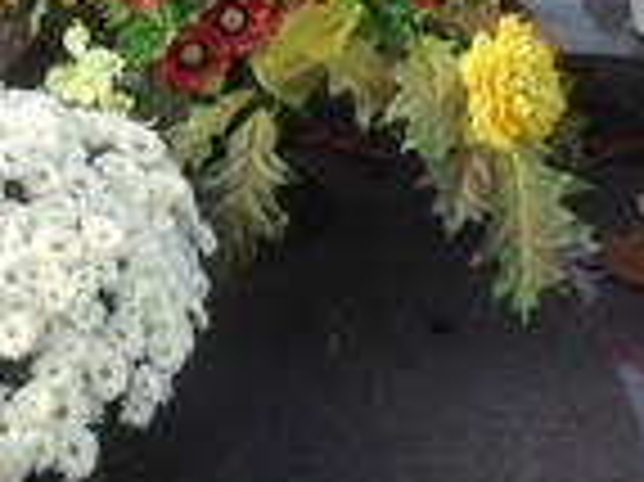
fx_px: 2751
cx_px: 108
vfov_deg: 10.0
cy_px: 45
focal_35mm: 148
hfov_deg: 13.3
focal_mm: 4.12
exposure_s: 1/420
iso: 50
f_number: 2.4
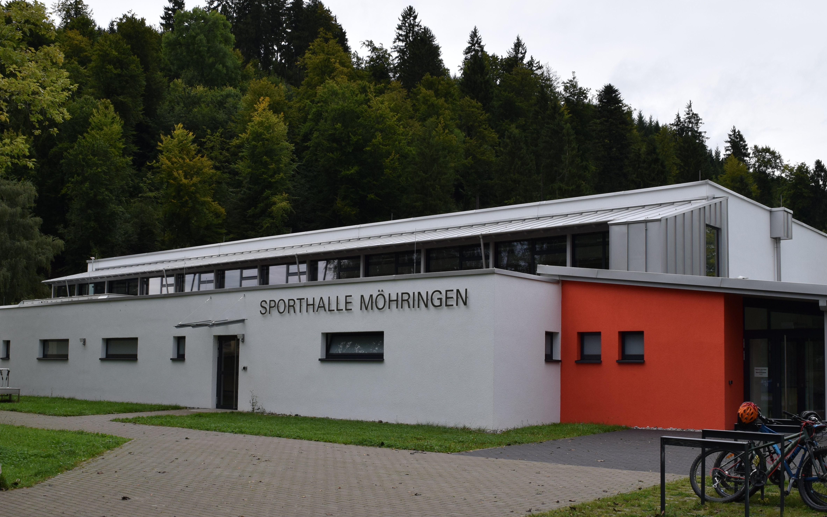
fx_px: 916
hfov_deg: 48.5
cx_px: 373
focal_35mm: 41
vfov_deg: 31.4
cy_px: 306
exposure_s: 1/320
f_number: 9
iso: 200
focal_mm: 21
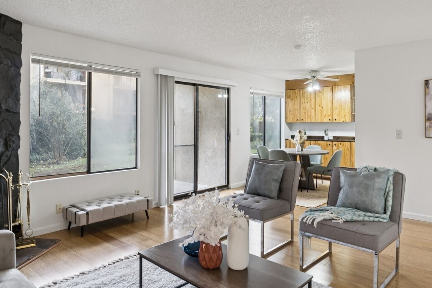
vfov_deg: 47.8
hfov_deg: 67.4
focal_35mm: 27
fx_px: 324
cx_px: 215
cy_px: 121
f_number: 9
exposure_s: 1/4
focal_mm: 12
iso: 250
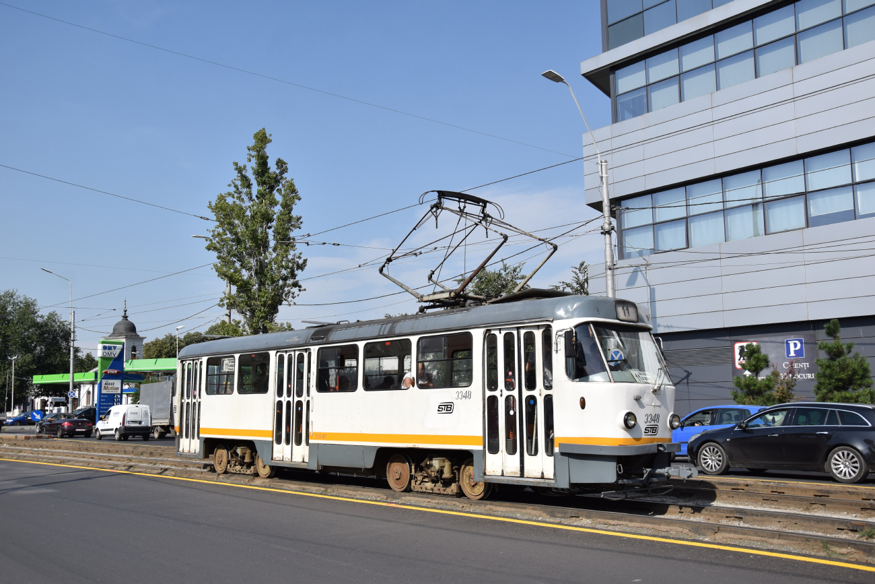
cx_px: 438
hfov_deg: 53.1
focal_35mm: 36
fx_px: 875
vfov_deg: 36.9
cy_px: 292
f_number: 6.3
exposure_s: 1/1000
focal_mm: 24
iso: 200
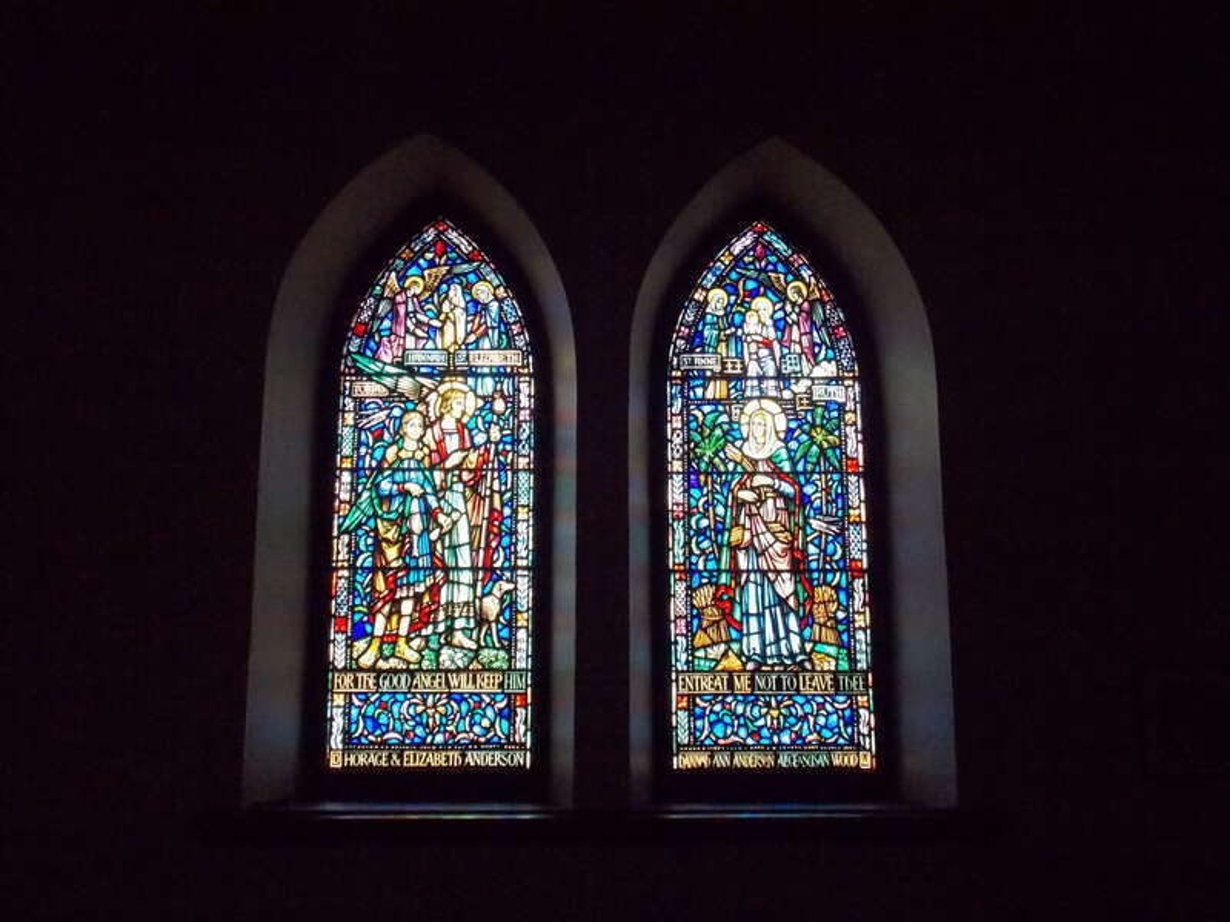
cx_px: 615
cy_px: 461
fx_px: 1208
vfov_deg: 41.8
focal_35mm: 34
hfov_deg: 54.0
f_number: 3.4
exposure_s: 1/125
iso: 800
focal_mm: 6.1
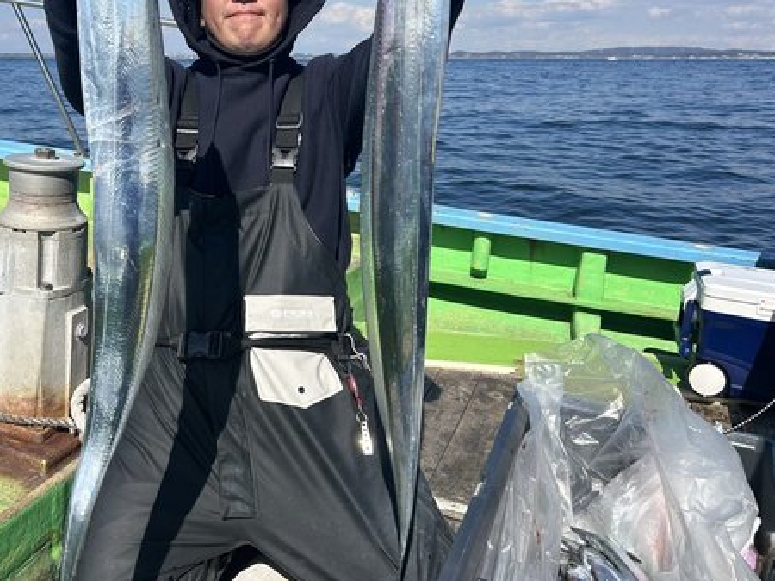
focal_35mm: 37
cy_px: 191
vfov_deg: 38.2
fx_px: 828
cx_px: 260
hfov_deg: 49.3
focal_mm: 5.7
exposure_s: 1/5319
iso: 50
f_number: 1.5
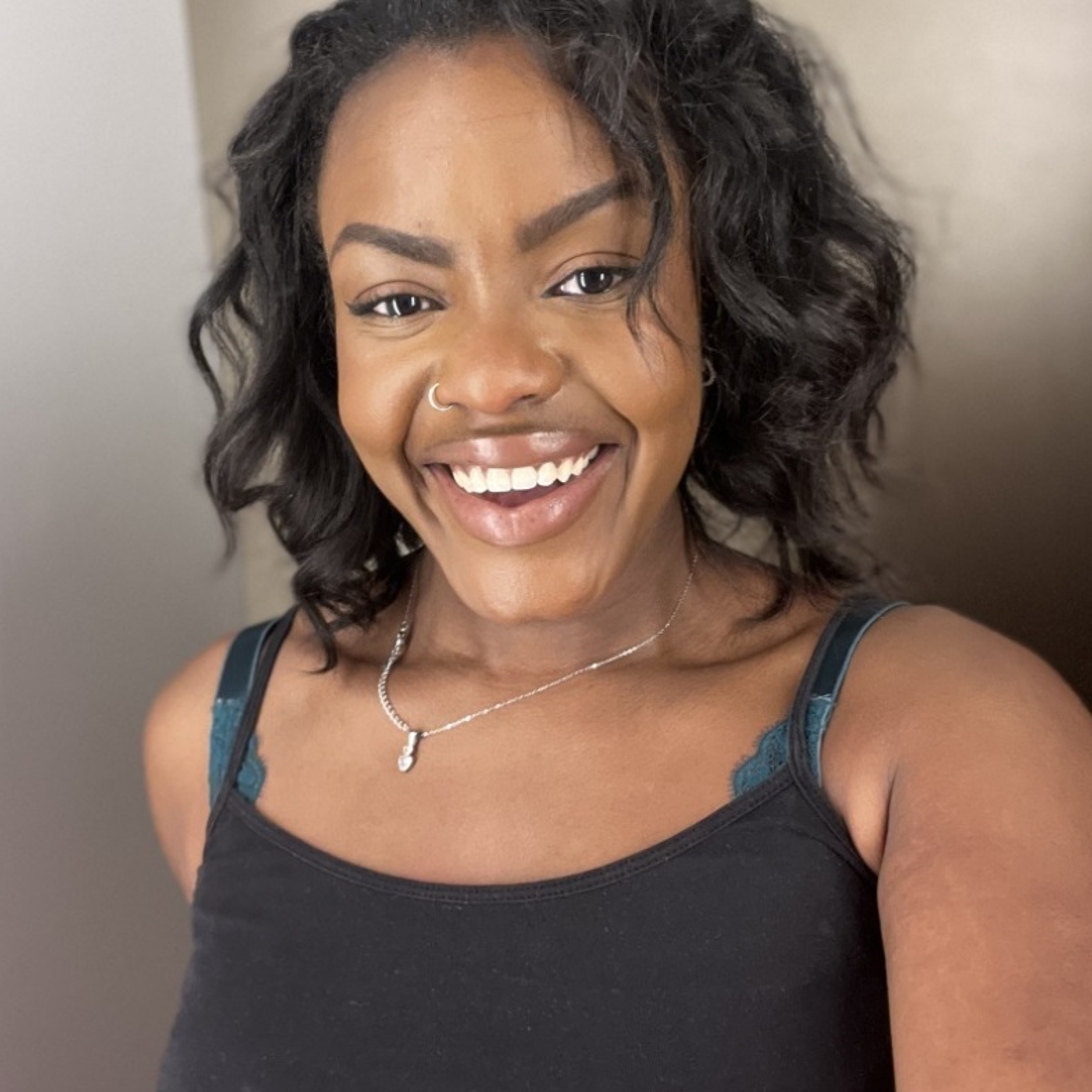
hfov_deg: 46.0
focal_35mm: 36
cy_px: 430
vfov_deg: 45.8
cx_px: 543
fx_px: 1285
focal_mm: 2.71
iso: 400
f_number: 2.2
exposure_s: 1/34
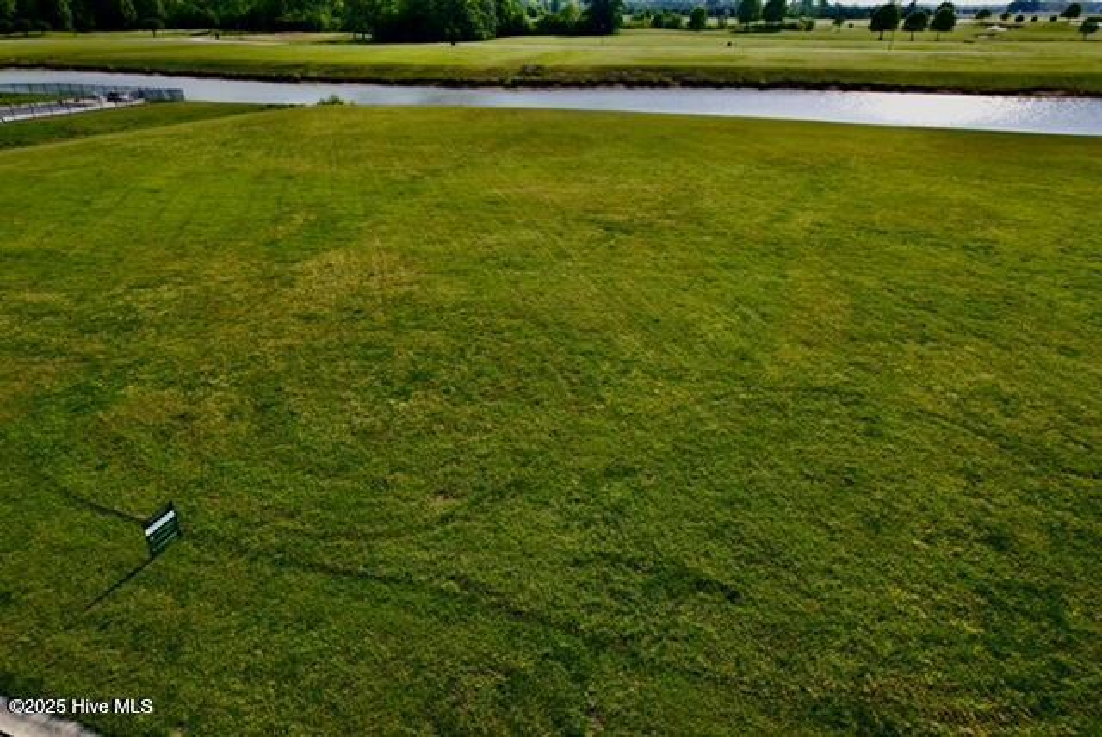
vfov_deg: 57.3
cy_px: 368
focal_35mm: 22
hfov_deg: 78.5
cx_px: 551
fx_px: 674
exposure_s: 1/350
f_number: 2.8
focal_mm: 8.38
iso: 100
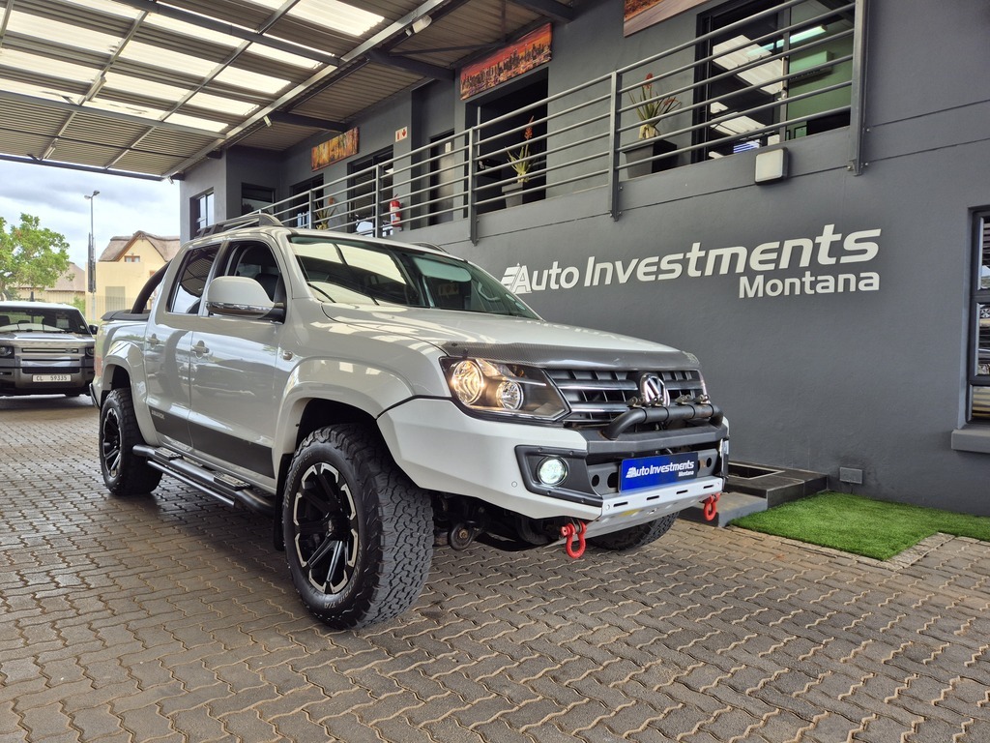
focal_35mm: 23
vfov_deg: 58.9
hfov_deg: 73.9
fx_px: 658
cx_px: 495
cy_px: 372
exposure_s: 1/323
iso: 25
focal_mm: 5.4
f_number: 1.8
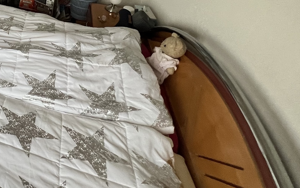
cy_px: -23
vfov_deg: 31.7
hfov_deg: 41.7
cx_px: -42
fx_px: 286
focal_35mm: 35
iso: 200
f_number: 1.8
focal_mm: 1.57
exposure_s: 1/99
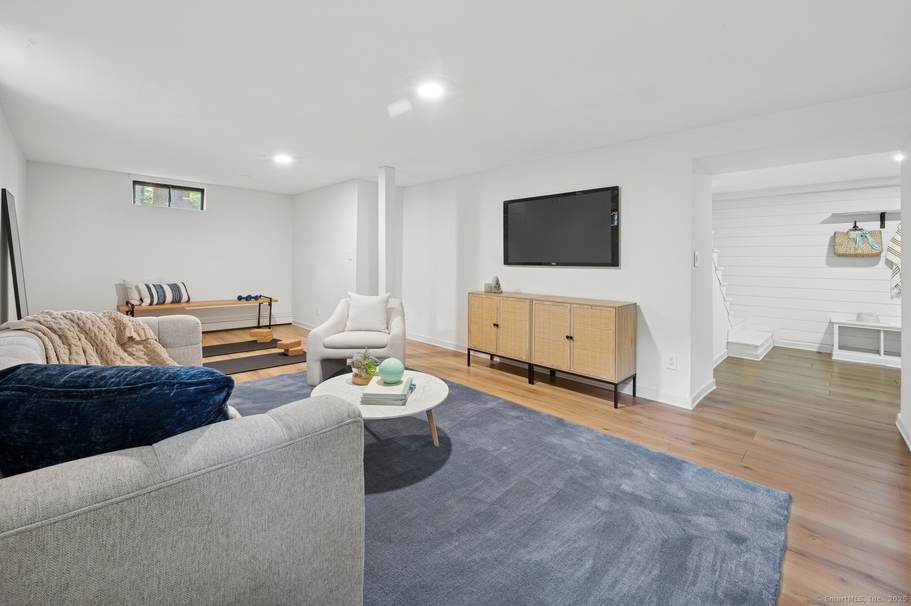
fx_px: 354
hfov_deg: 104.3
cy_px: 303
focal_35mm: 14
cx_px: 456
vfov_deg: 81.1
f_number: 11
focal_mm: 14
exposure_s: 1/1.67
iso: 200
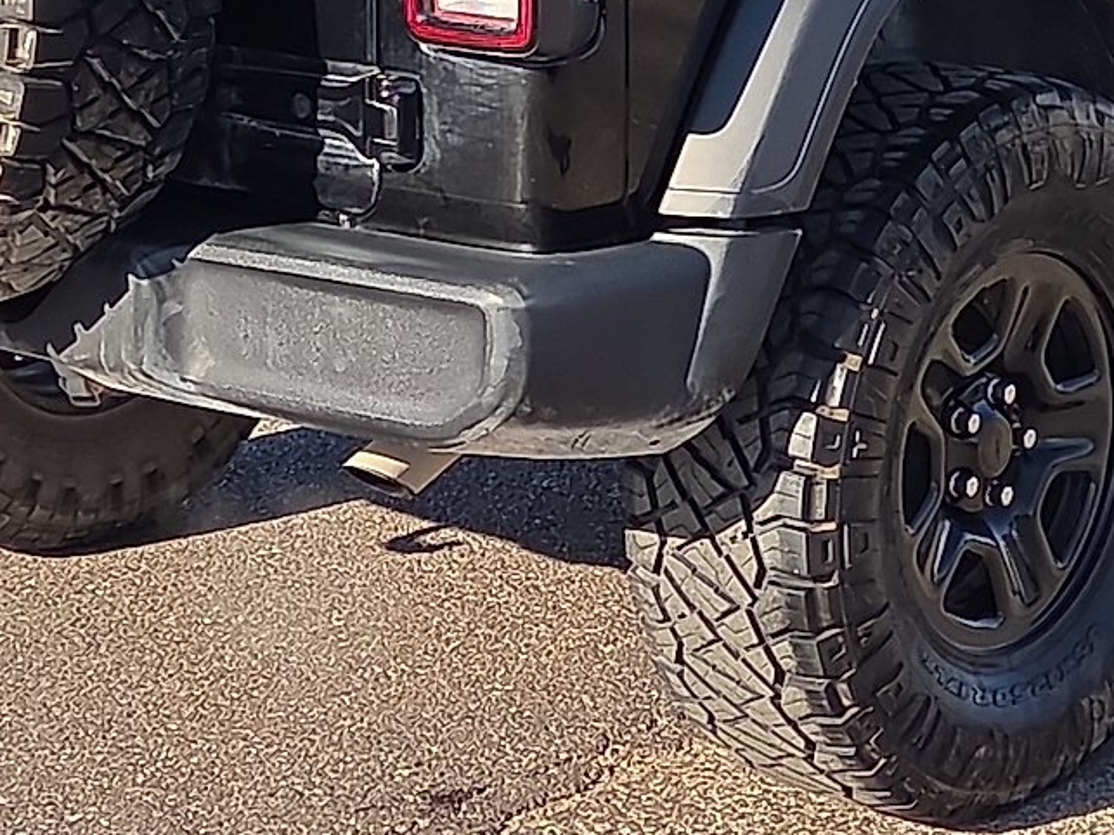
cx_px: 719
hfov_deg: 16.8
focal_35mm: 117
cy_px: -81
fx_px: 3765
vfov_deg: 12.4
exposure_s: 1/1000
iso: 25
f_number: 1.8
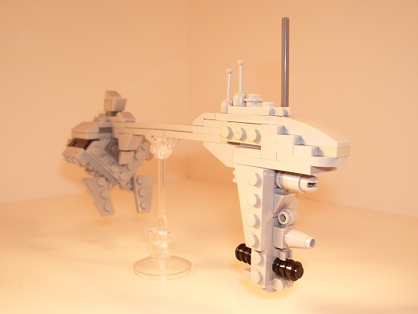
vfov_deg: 38.7
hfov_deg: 50.1
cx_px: 201
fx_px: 447
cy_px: 152
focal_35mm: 37
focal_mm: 5.6
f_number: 2.7
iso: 80
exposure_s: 1/180
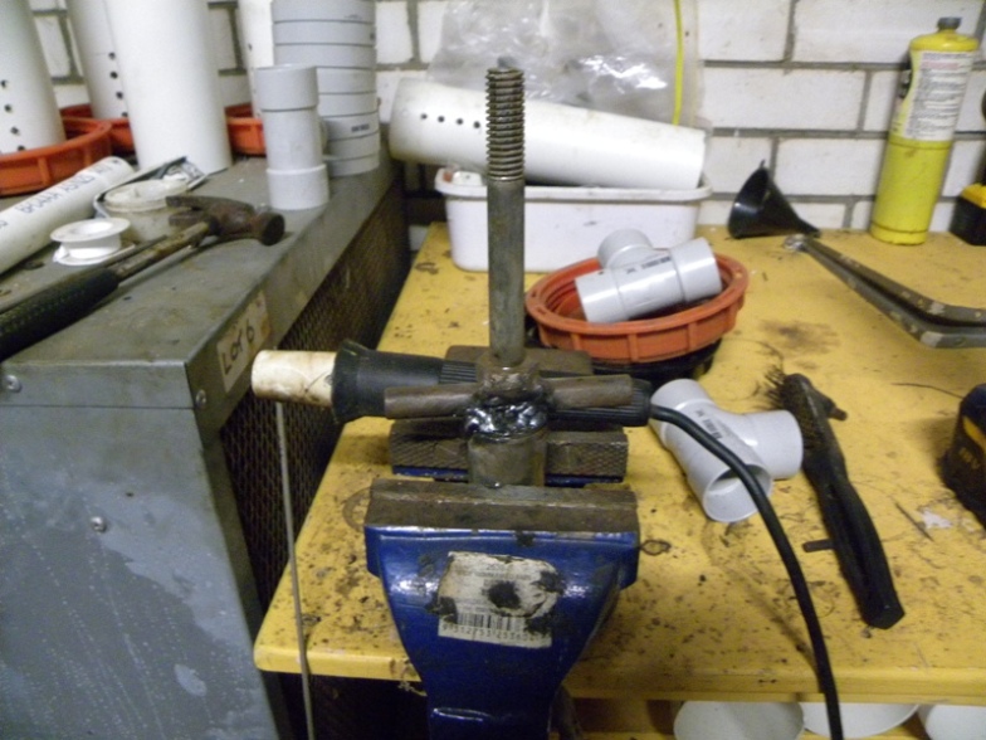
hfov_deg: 67.3
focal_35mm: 26
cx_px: 493
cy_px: 370
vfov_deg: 53.1
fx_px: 741
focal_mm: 4.6
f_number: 2.8
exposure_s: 1/9.5
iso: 684
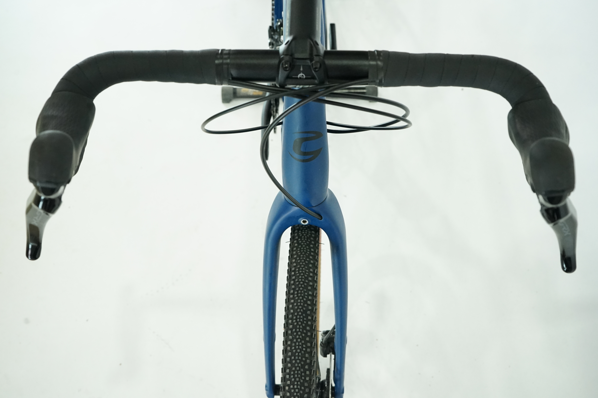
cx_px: 299
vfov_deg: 33.4
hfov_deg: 48.5
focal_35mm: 40
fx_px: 664
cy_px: 199
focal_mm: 40
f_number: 7.1
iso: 3200
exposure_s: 1/200
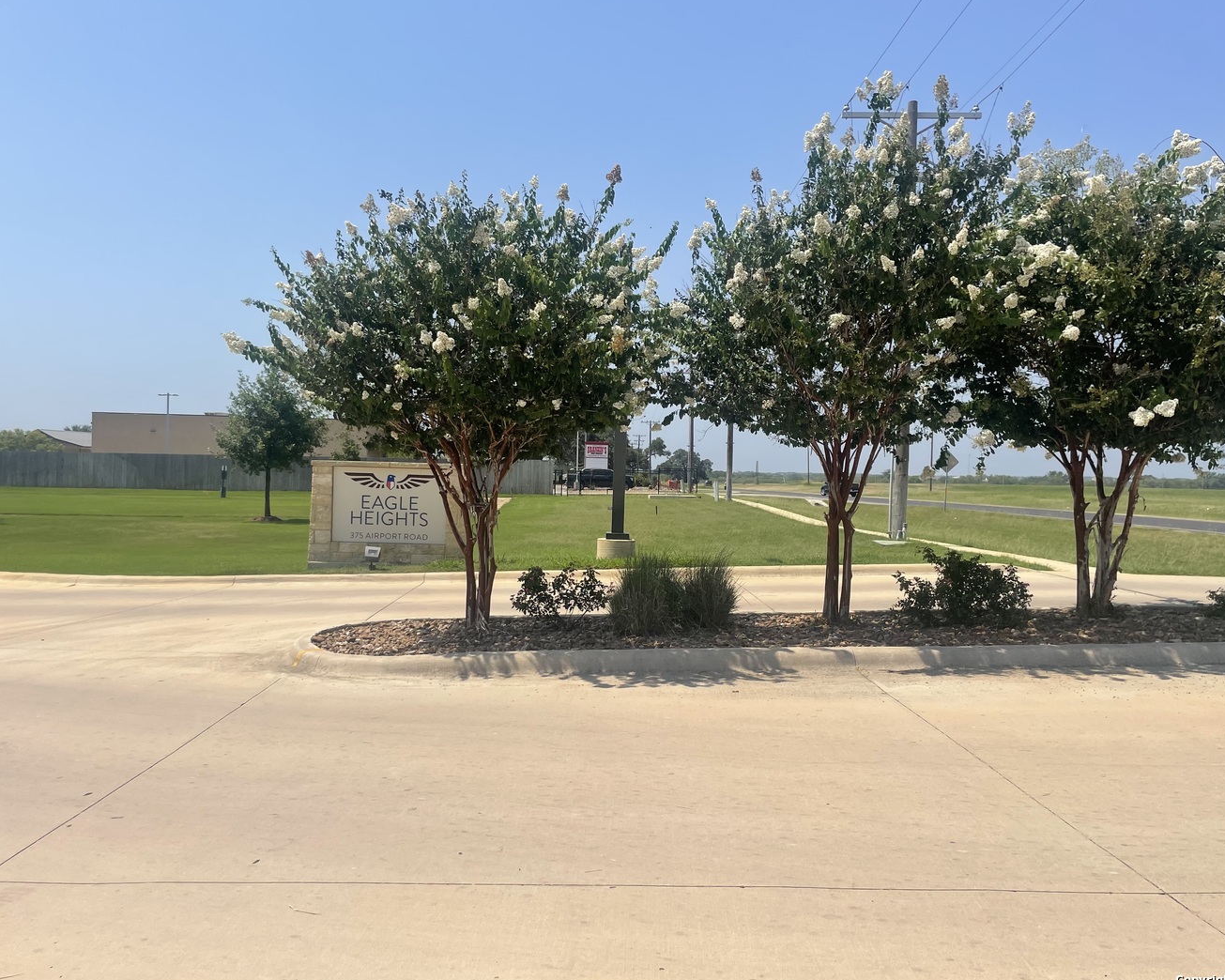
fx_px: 1015
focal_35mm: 28
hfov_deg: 62.2
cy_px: 495
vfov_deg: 51.5
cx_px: 600
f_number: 1.6
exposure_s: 1/5814
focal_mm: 4.2
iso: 32
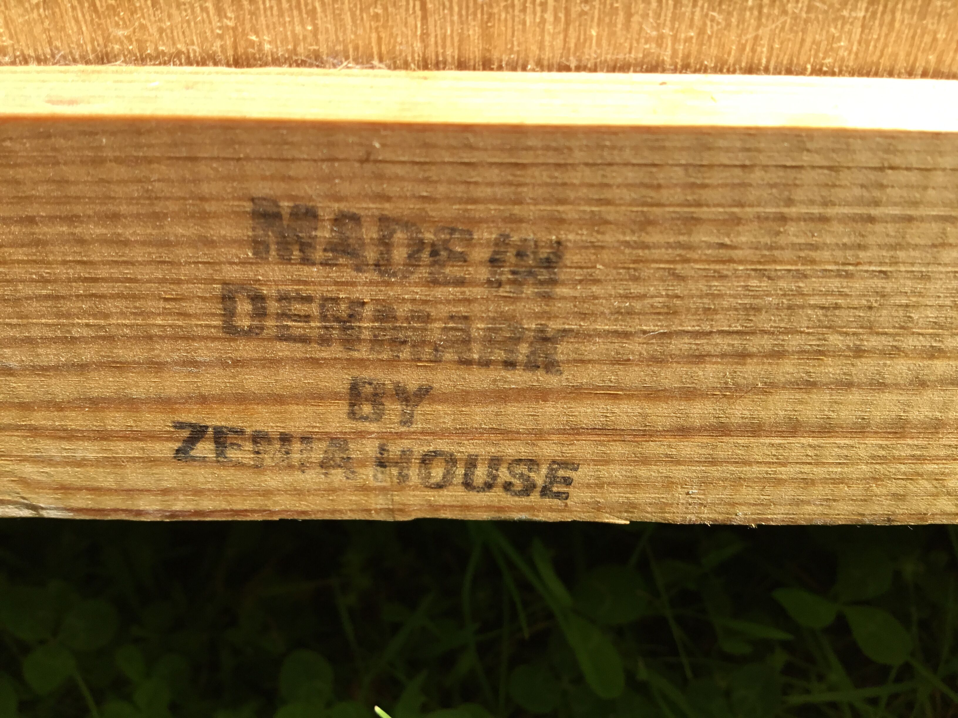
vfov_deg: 45.4
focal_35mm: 31
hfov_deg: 58.4
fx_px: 858
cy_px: 359
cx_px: 479
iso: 25
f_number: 2.4
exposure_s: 1/497
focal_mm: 3.3
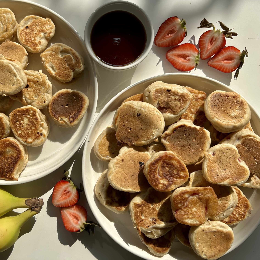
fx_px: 263
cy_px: 130
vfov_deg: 52.5
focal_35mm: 31
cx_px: 88
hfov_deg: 51.6
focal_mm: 5.7
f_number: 1.5
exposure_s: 1/2762
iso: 50
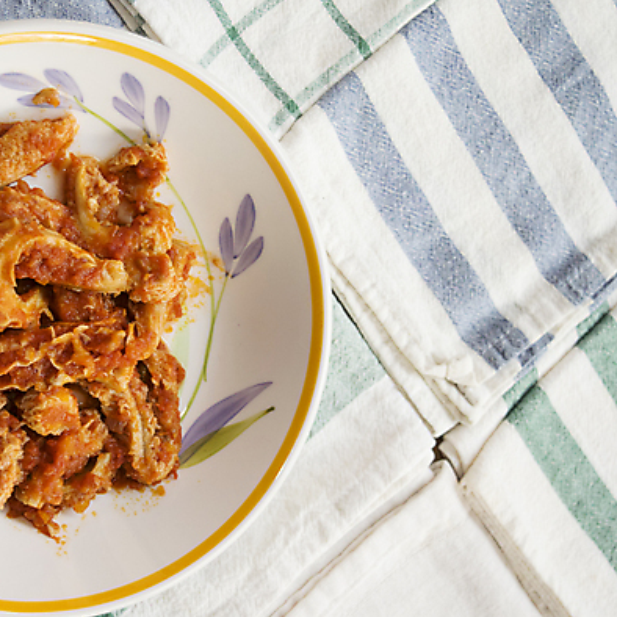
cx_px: 222
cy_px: 307
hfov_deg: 26.0
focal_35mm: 66
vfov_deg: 26.1
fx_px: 1331
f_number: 4.5
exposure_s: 1/100
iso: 400
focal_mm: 34
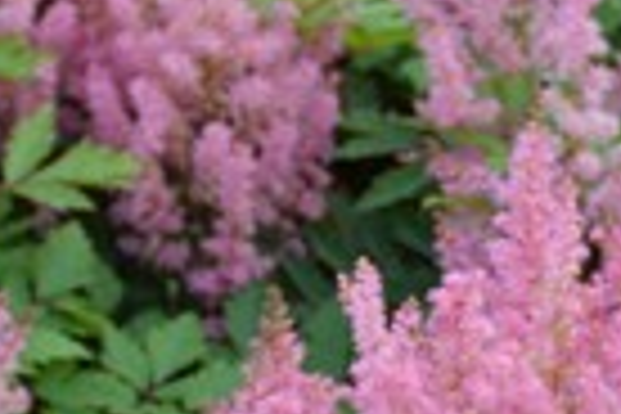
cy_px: 1168
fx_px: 9625
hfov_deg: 3.7
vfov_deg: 2.4
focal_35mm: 558
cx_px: 1166
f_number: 6.3
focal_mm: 50
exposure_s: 1/160
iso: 200
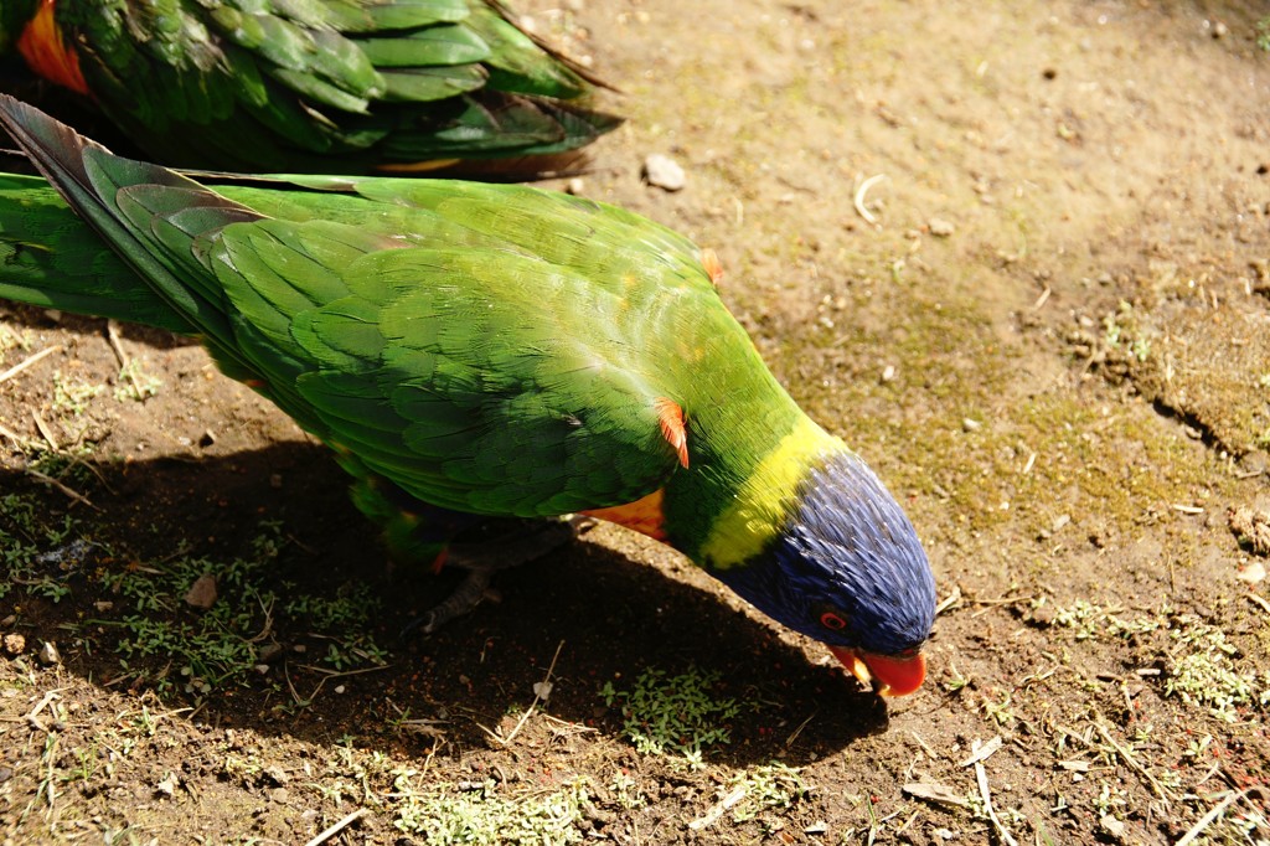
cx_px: 635
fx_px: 3703
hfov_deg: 19.5
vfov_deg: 13.0
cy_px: 423
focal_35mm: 105
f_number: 8
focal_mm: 70
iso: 200
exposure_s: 1/125
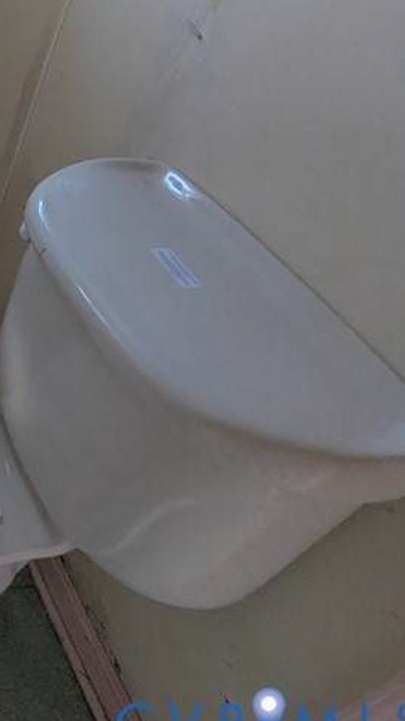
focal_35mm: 37
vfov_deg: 51.9
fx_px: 707
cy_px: 190
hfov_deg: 20.7
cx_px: -344
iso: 353
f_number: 2.2
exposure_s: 1/91
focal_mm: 2.35
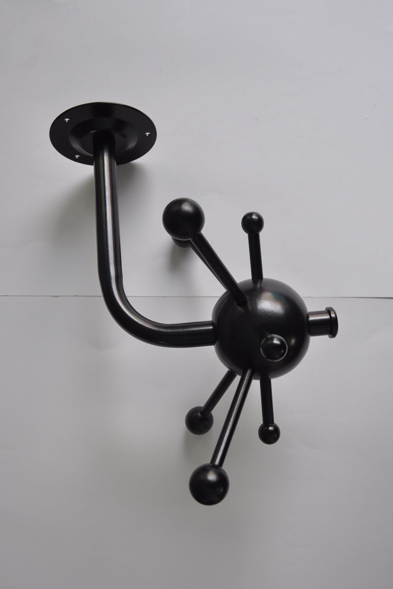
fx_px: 589
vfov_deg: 53.1
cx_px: 196
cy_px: 294
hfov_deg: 36.9
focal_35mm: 36
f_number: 5.6
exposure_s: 1/125
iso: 400
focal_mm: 24
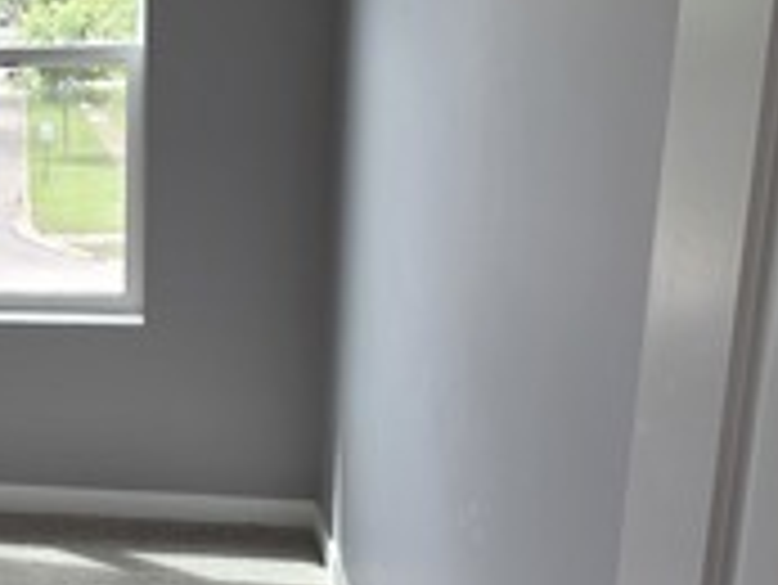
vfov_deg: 30.3
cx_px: -81
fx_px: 1080
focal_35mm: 48
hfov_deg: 34.2
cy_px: 274
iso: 40
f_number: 1.9
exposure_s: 1/194
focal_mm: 2.2
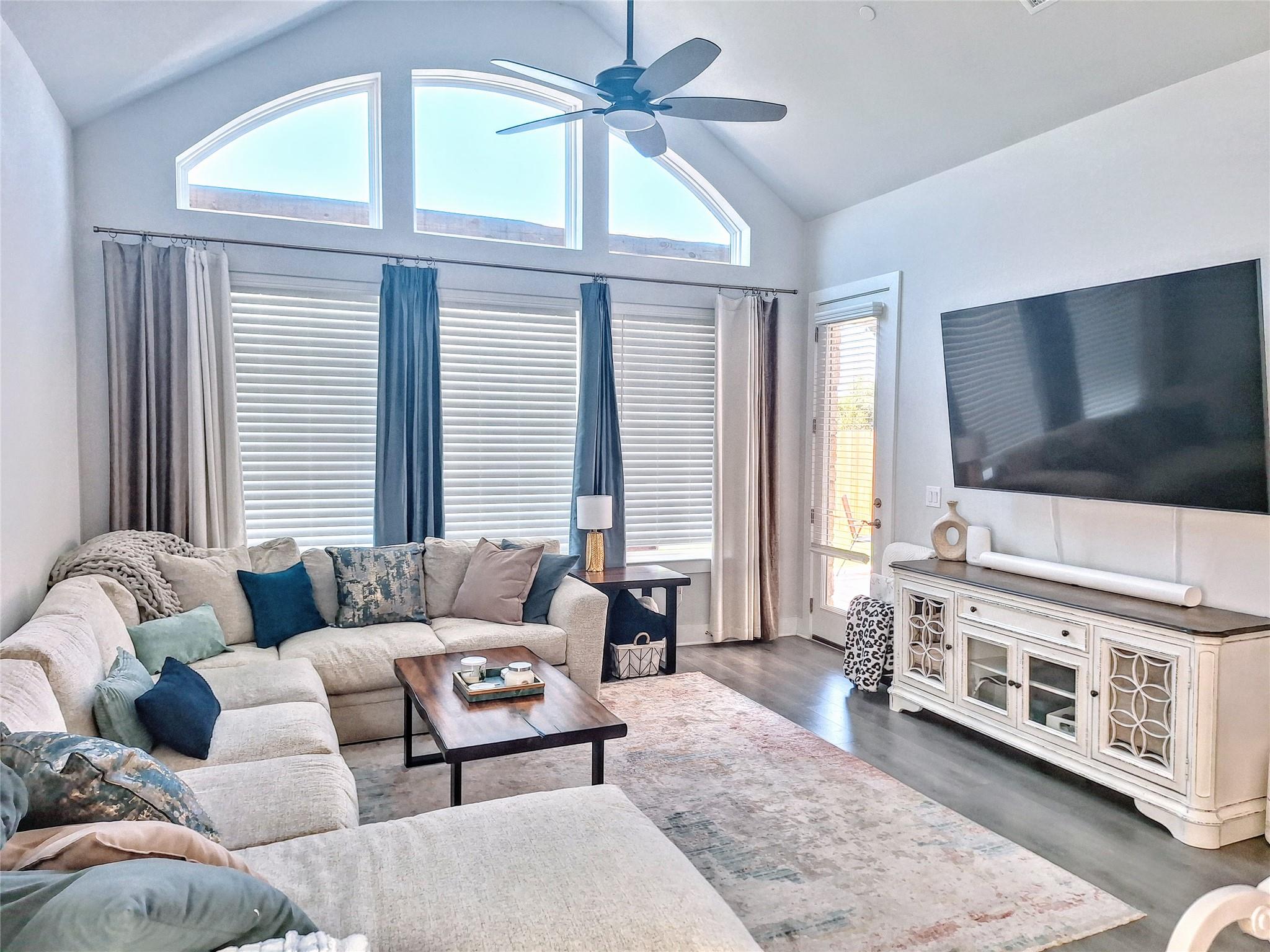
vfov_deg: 58.9
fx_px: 844
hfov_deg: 73.9
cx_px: 635
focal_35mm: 23
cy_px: 476
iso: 40
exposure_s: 1/121
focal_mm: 5.54
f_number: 1.8
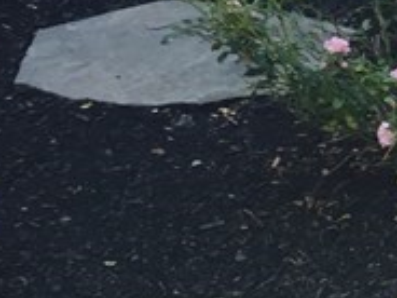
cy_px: -307
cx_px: 900
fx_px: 1846
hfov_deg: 10.7
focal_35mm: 161
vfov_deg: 8.7
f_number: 2.2
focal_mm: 4.15
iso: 32
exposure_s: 1/143
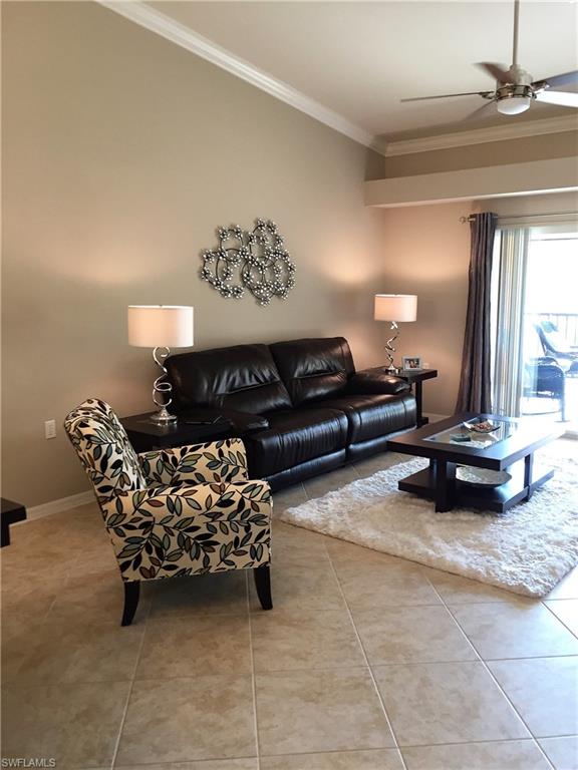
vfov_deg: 61.7
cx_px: 289
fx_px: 646
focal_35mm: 29
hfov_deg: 48.2
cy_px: 385
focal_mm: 4.15
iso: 80
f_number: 2.2
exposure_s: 1/30
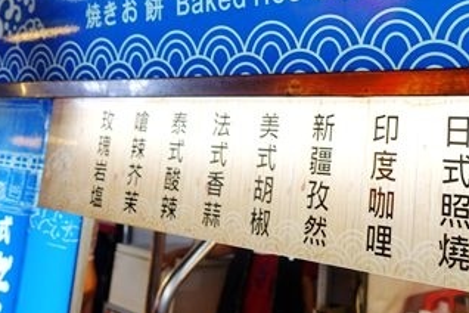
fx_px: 638
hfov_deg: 40.0
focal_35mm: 49
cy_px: 16
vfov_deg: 26.4
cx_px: 296
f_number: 2.8
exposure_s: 1/40
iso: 125
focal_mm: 8.8
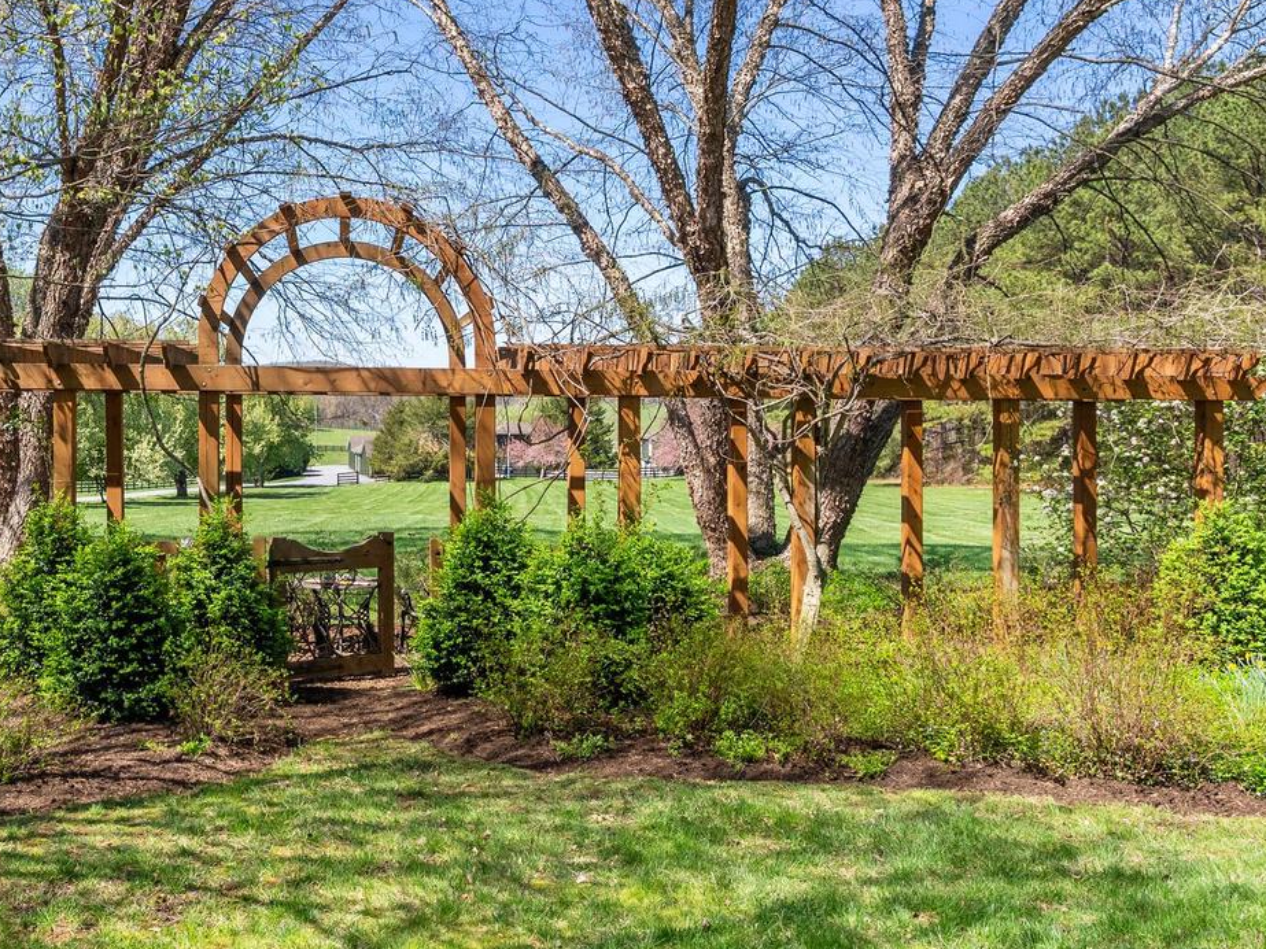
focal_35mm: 36
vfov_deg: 39.6
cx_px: 329
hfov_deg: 49.5
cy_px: 423
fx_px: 1316
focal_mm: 24
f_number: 10
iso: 640
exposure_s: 1/400
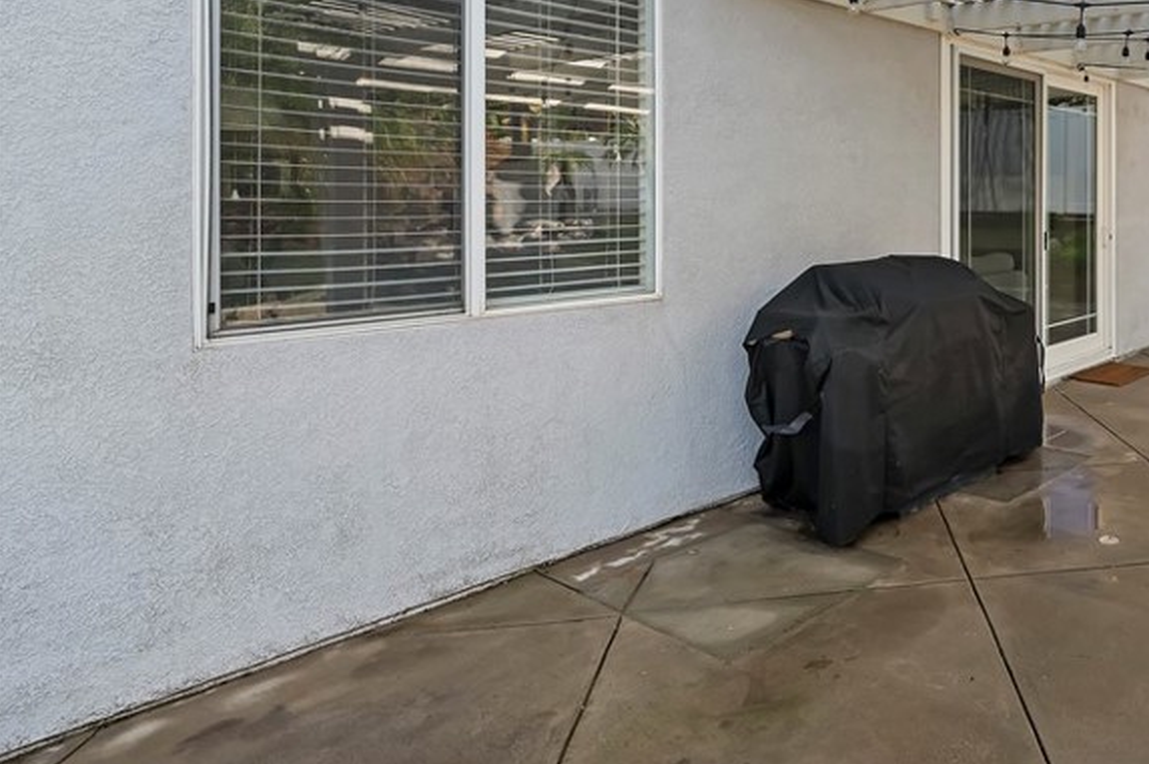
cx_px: 1023
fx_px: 797
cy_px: 230
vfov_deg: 49.9
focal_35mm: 25
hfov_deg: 61.1
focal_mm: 14
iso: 500
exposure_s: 1/125
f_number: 14
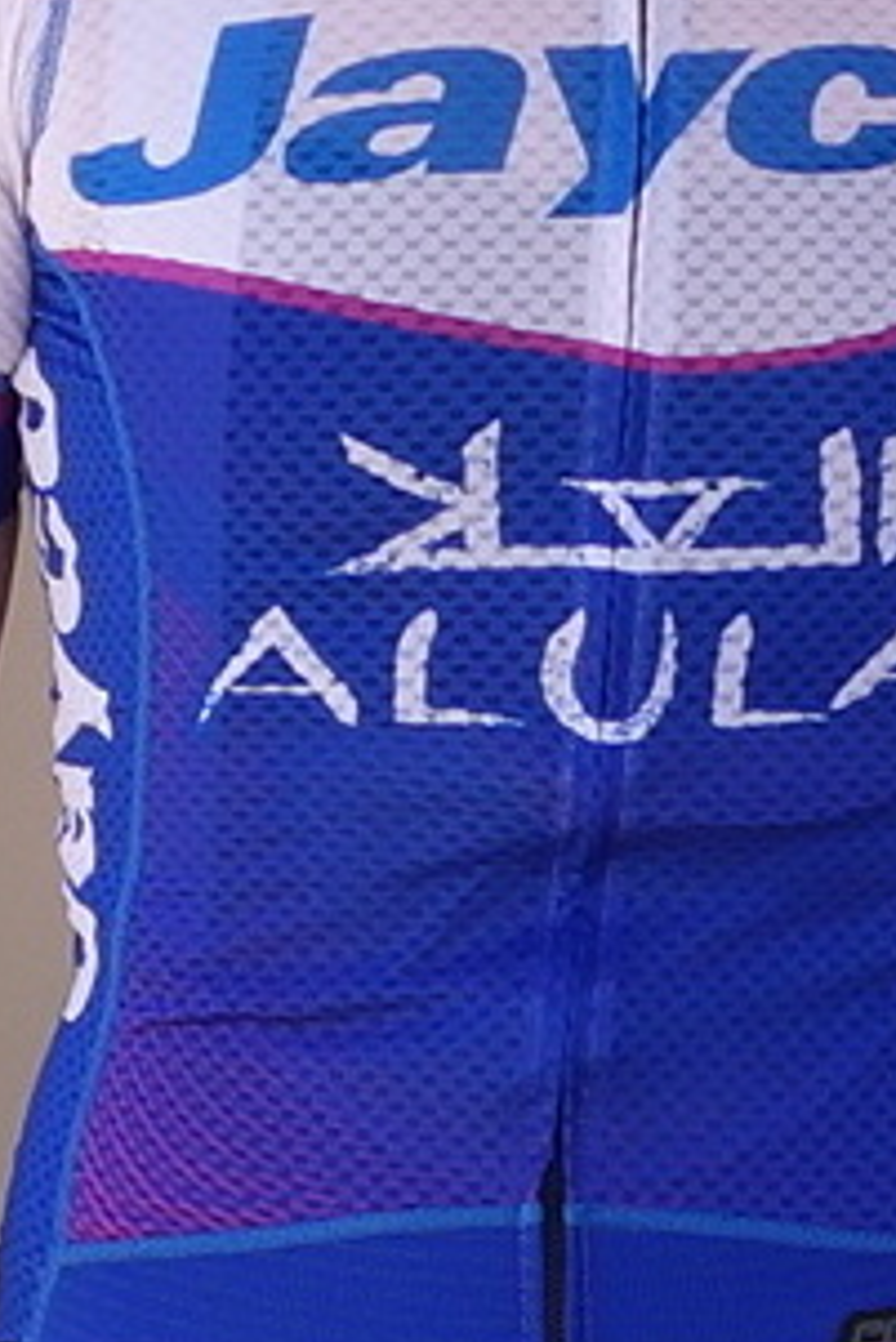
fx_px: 4064
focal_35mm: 109
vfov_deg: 18.2
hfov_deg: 12.6
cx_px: 588
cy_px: -67
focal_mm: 18.02
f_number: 5
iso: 125
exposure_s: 1/100
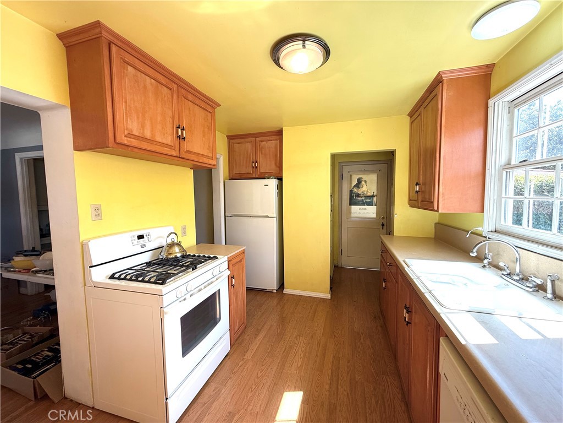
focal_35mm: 14
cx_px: 282
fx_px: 228
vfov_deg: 85.7
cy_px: 212
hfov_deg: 102.1
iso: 125
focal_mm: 2.22
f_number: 2.2
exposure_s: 1/120
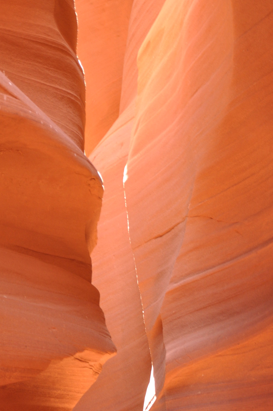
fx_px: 887
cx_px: 109
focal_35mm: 78
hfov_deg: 17.5
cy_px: 191
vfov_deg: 26.1
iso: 500
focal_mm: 35
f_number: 4.5
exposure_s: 1/30
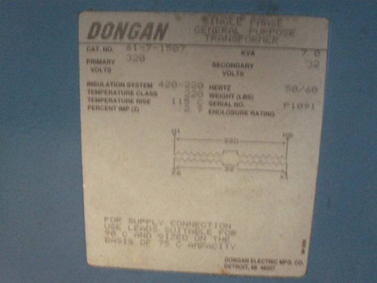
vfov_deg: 24.4
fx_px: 653
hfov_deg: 32.2
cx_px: 188
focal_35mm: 60
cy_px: 142
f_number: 3.5
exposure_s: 1/1.8
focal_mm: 12.9
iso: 800
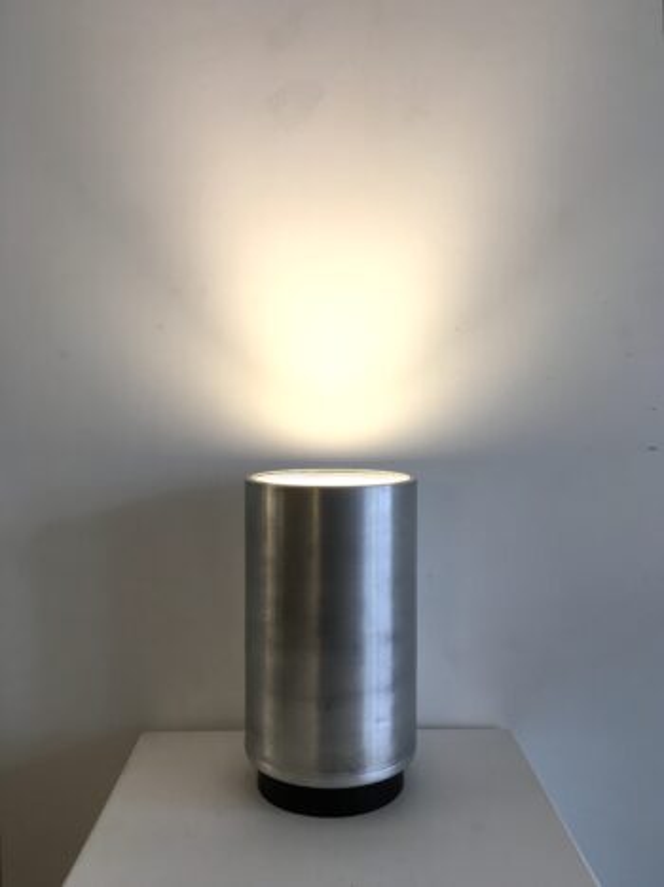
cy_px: 444
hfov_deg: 48.2
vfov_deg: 61.7
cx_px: 332
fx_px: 742
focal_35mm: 29
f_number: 2.2
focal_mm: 4.15
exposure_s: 1/33
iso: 25
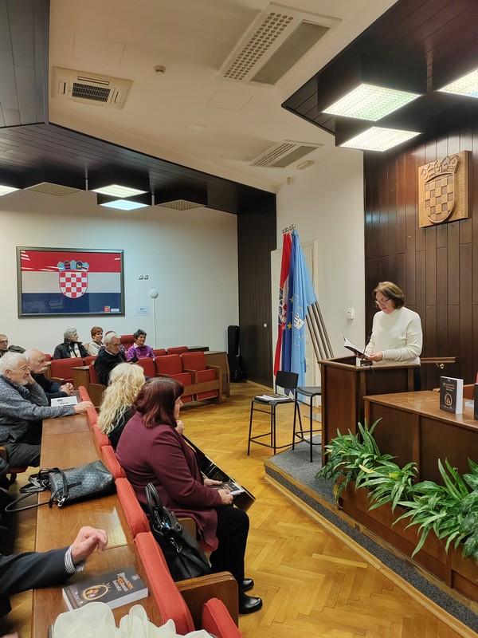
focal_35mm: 27
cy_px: 319
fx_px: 497
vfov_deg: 65.3
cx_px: 239
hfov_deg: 51.4
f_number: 1.9
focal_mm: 5.52
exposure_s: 1/50
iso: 585
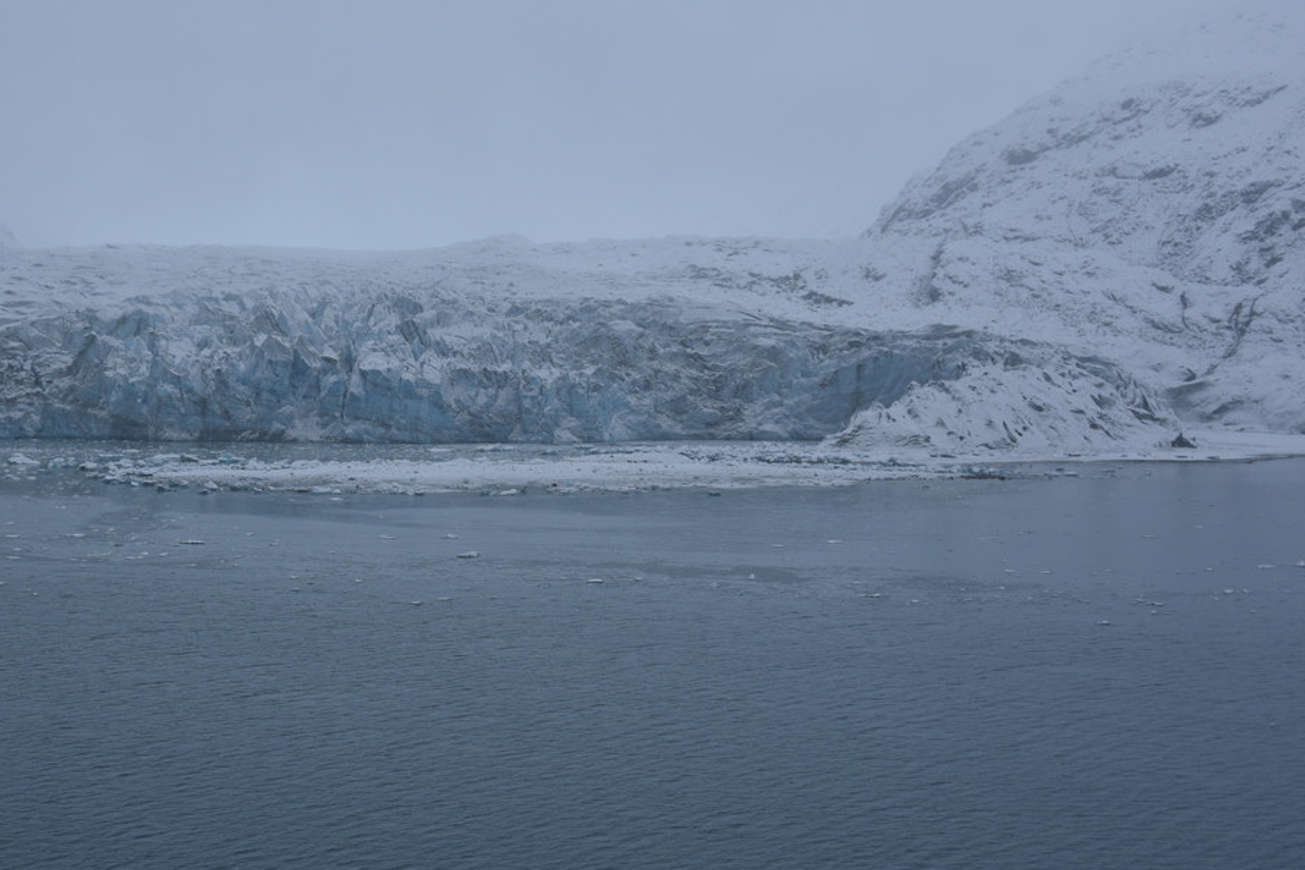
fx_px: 1849
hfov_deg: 38.4
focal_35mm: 51
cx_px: 422
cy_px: 397
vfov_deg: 26.5
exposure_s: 1/200
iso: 100
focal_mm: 36
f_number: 7.1
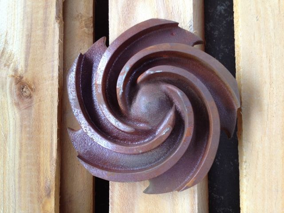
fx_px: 287
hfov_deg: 52.6
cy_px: 106
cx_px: 142
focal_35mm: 35
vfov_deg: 40.7
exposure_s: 1/20
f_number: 2.4
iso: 80
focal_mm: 4.28
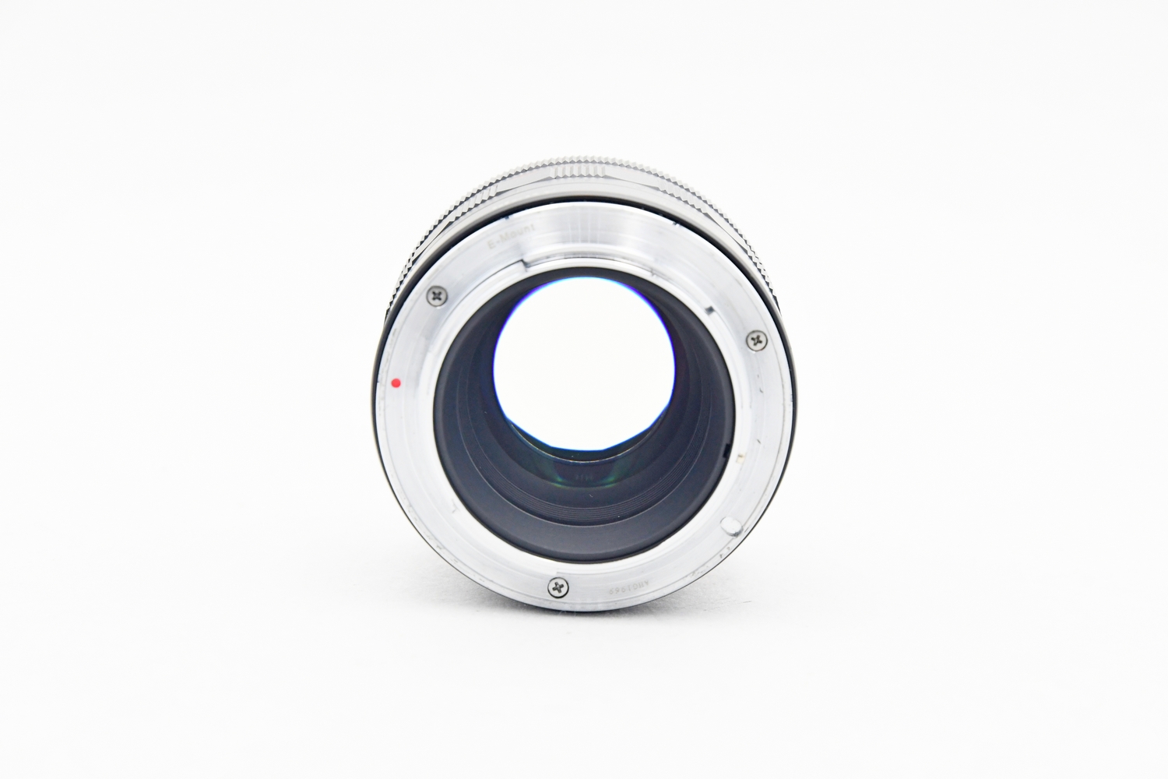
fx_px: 3893
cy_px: 390
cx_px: 584
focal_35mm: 120
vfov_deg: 11.4
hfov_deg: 17.1
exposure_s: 1/125
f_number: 8
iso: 1250
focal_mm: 80
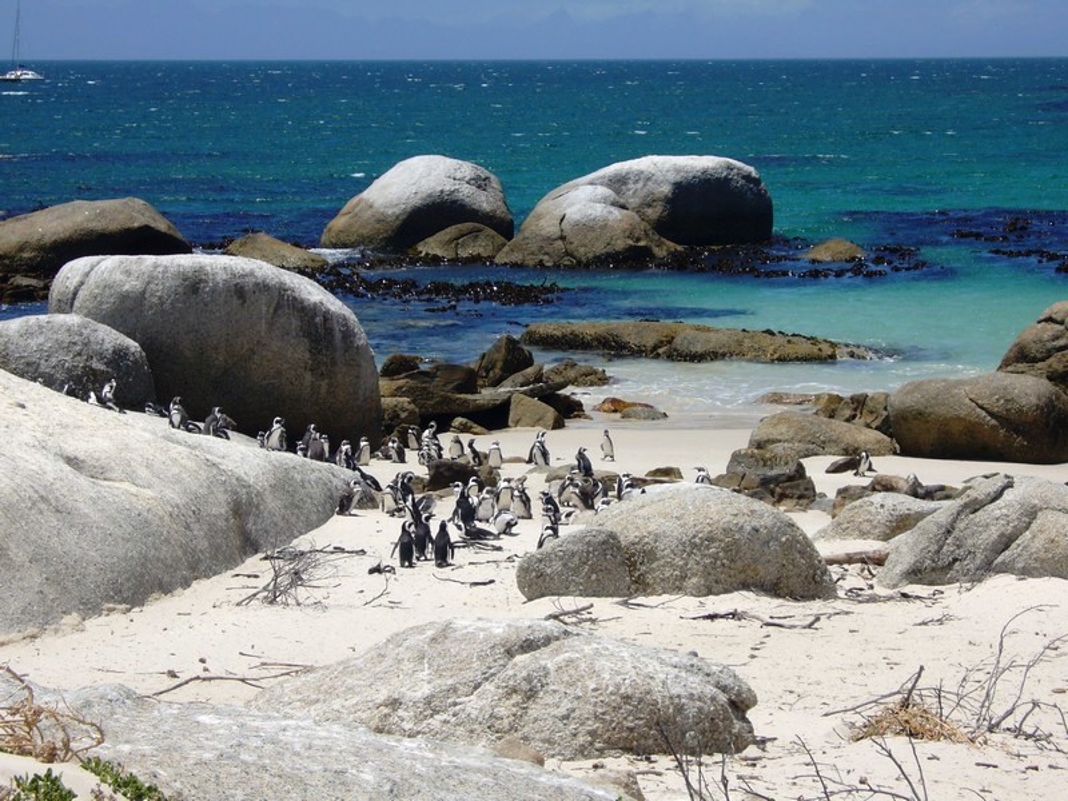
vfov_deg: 17.2
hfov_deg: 22.8
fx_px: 2653
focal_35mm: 86
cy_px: 400
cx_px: 534
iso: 80
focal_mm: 14.2
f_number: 10
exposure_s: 1/200
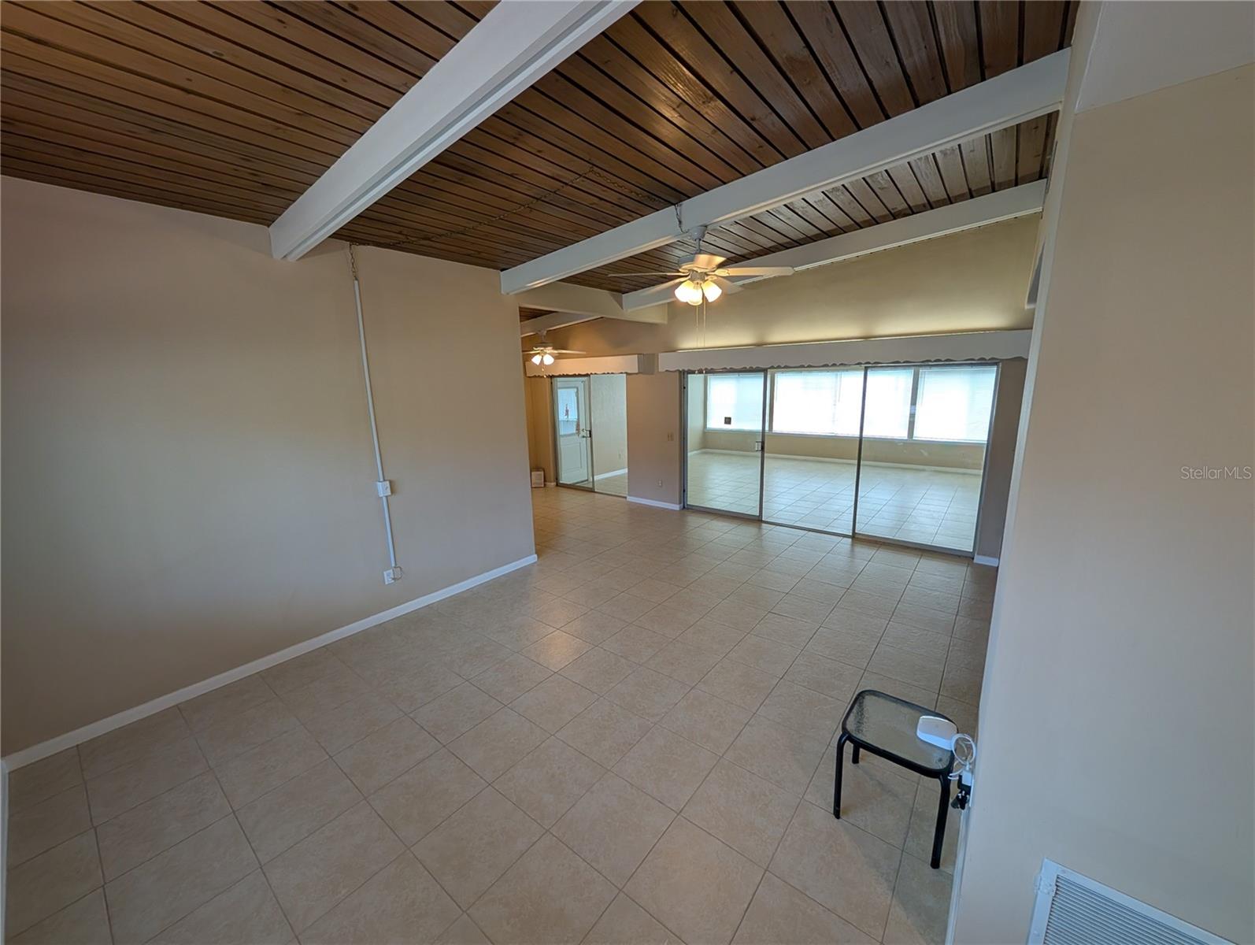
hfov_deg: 110.5
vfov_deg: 94.6
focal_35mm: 12
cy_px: 472
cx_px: 628
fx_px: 436
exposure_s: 1/120
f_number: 1.7
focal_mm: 2.02
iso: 75
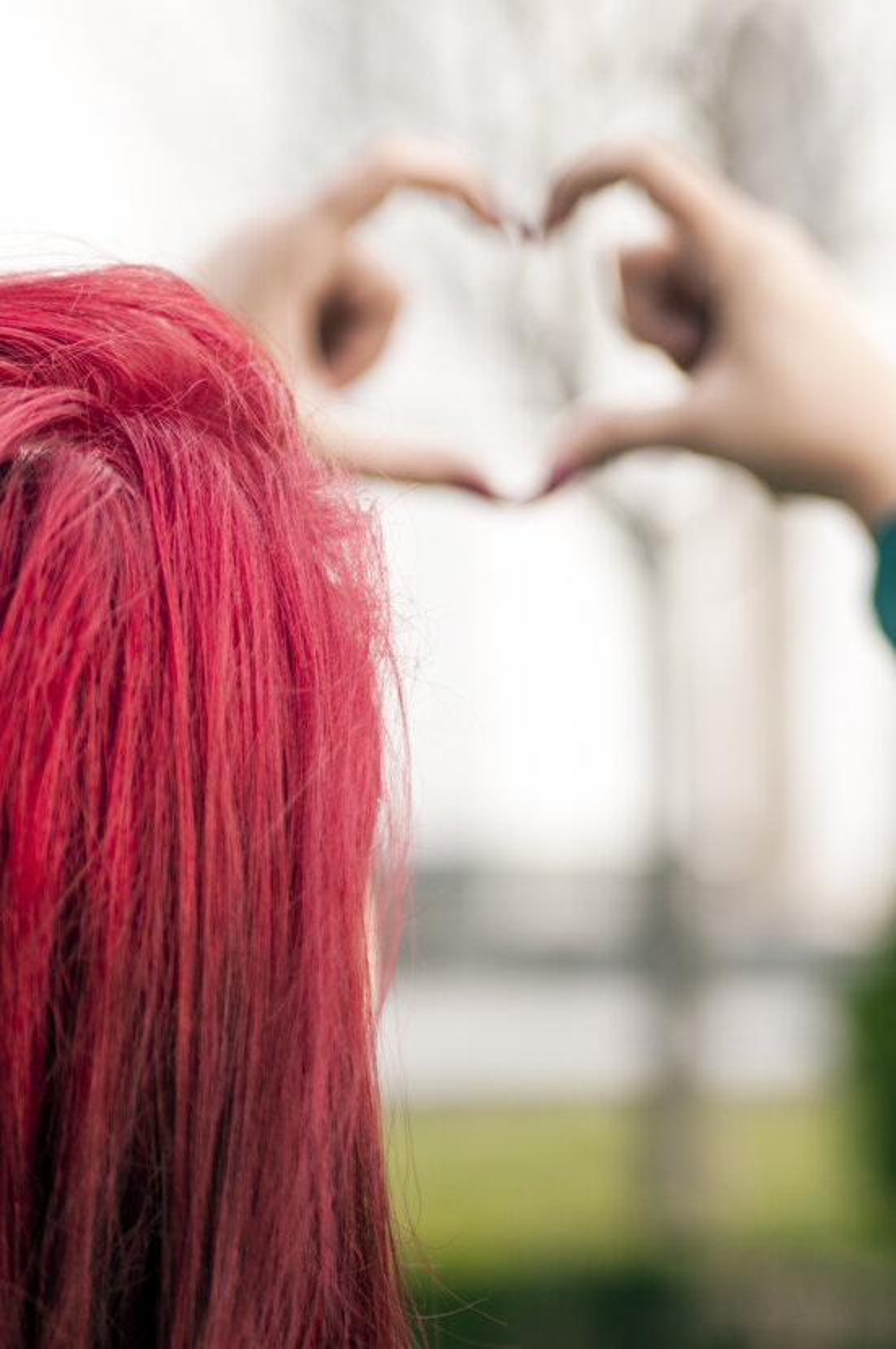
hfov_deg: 12.1
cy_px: 674
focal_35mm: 112
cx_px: 448
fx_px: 4212
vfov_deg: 18.2
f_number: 2.8
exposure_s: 1/320
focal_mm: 75
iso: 250
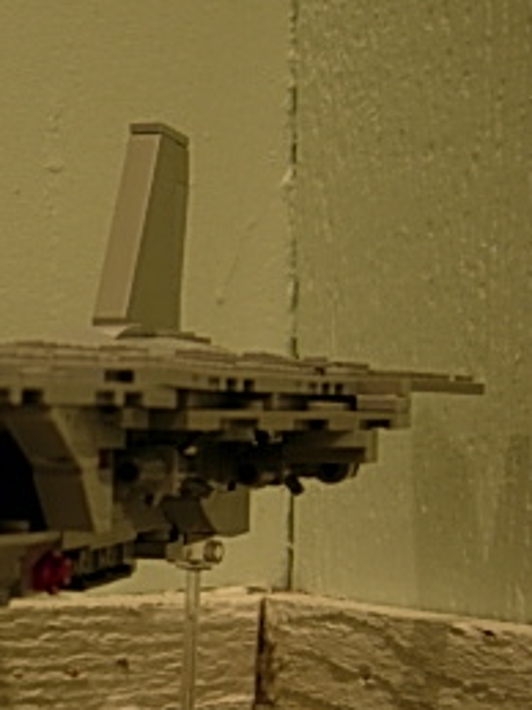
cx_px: -313
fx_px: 1825
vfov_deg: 21.7
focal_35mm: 89
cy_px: 589
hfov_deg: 15.1
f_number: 2.7
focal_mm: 7.5
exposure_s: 1/4
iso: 61
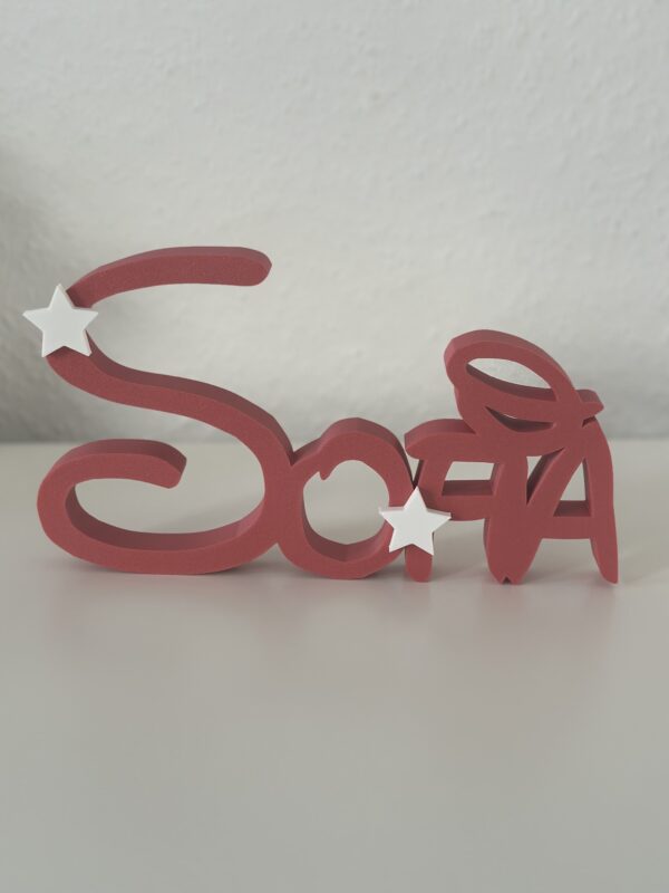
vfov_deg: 39.7
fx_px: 1237
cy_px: 446
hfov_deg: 30.3
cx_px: 334
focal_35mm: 48
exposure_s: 1/121
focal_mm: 6.86
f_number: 1.78
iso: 125
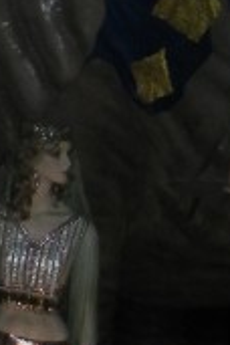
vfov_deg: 10.7
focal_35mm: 187
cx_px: -127
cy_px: -141
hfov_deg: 7.2
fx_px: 1792
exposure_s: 1/30
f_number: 3.5
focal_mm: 5.4
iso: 400
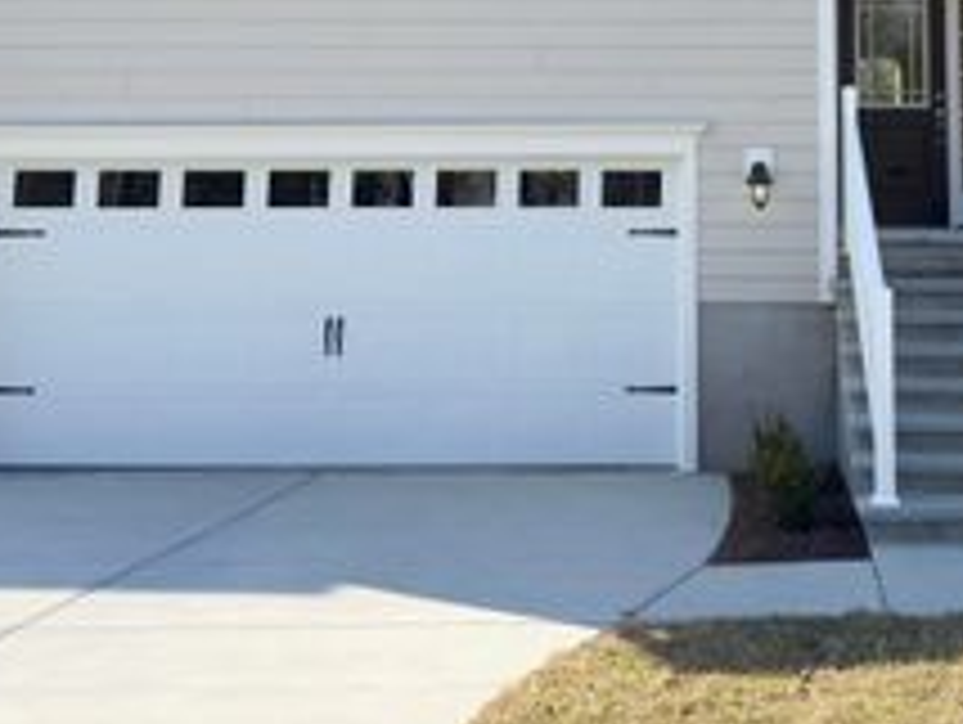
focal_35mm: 56
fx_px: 1560
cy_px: -38
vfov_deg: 24.7
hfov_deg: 33.7
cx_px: 716
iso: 100
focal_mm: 6.76
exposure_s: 1/3484
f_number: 1.78
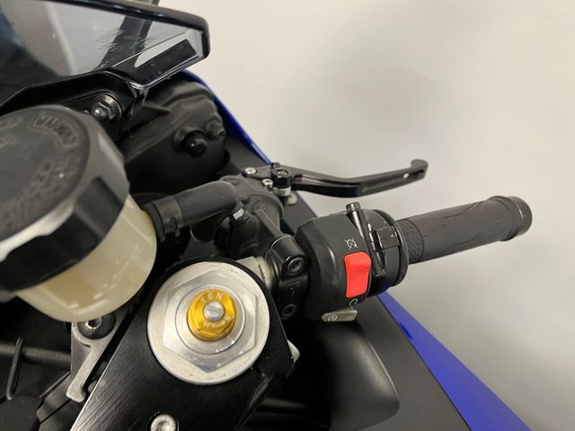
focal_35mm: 26
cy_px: 216
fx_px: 432
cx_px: 288
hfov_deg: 67.3
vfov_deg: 53.1
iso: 125
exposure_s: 1/50
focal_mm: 5.1
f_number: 1.6
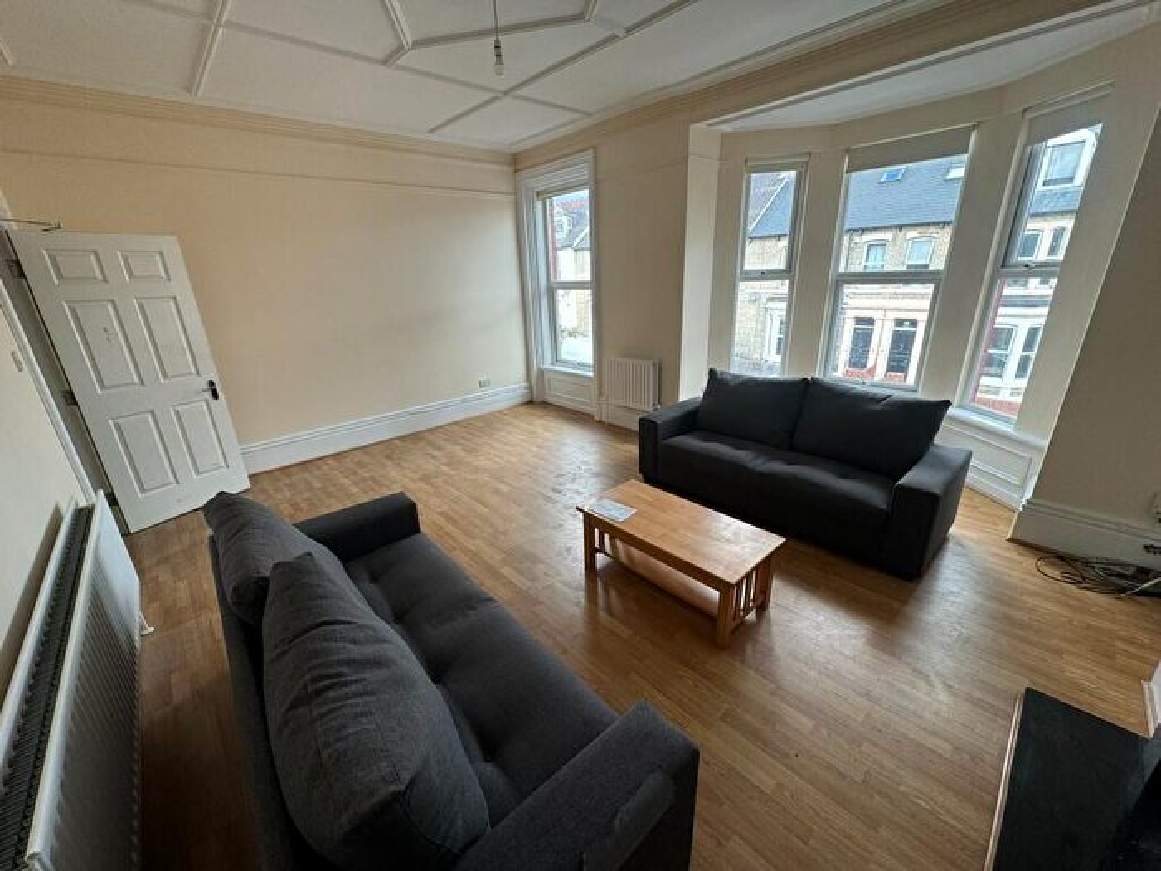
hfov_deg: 102.1
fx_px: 470
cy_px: 436
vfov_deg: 85.7
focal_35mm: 14
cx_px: 580
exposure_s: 1/99
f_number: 2.2
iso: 64
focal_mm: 2.22
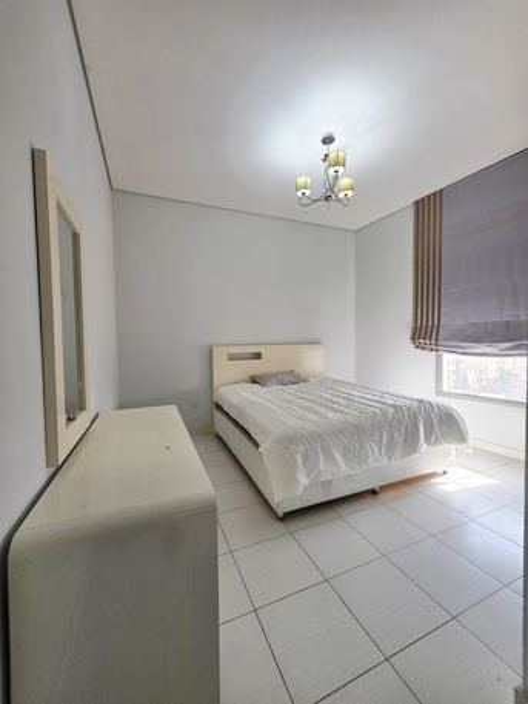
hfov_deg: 89.9
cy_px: 352
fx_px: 264
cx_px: 264
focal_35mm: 13
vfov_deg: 106.2
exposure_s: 1/101
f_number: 1.9
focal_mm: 2.2
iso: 64
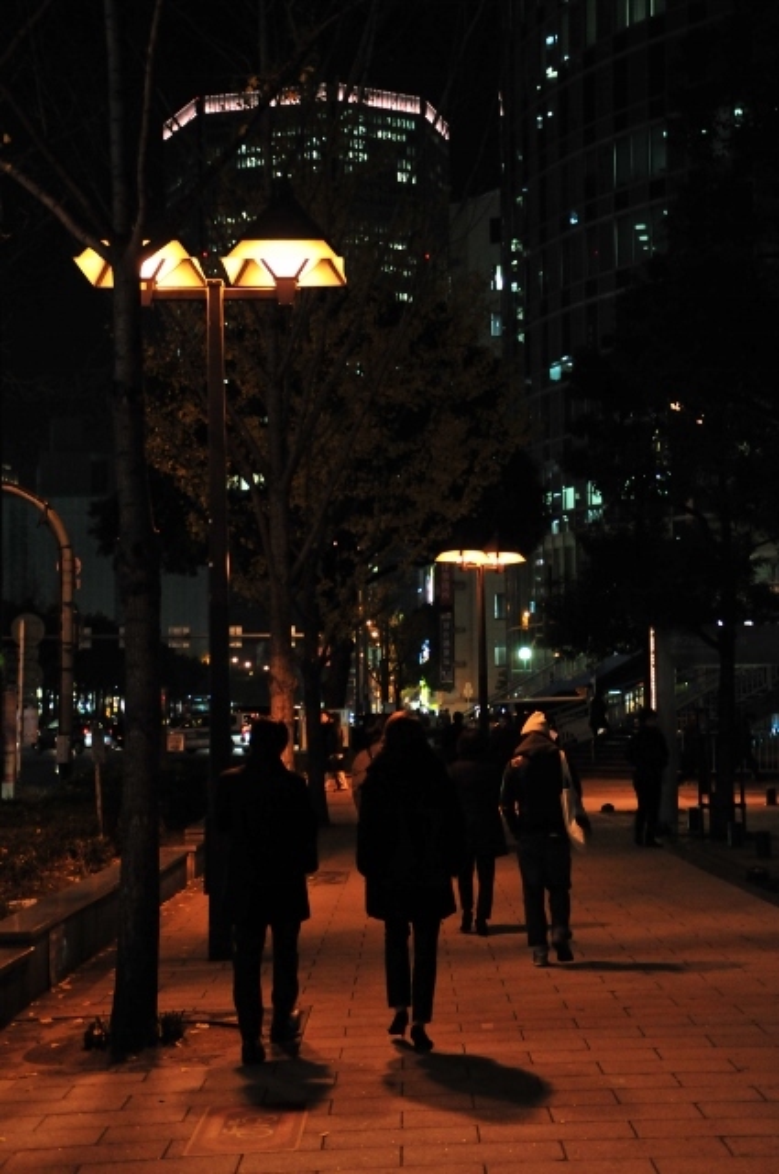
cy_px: 587
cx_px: 390
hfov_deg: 23.7
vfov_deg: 35.1
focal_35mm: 57
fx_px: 1855
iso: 1600
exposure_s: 1/30
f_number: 4.5
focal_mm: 38
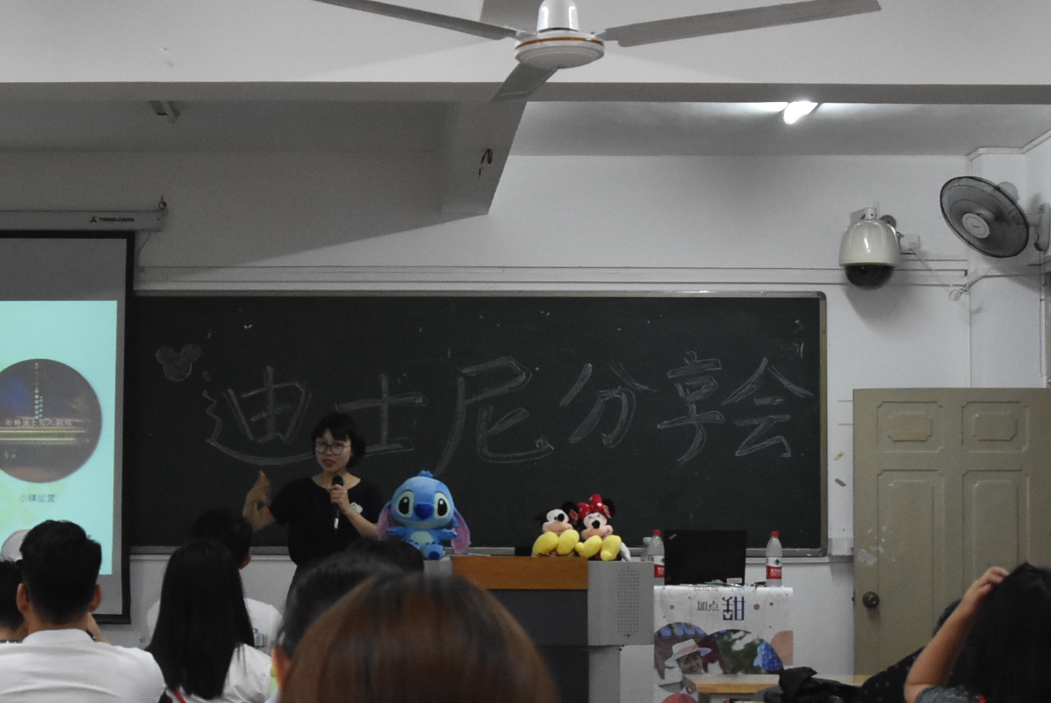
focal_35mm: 68
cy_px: 434
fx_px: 1987
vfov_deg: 20.0
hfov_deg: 29.4
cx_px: 343
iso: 2200
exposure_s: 1/45
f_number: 6.7
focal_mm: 22
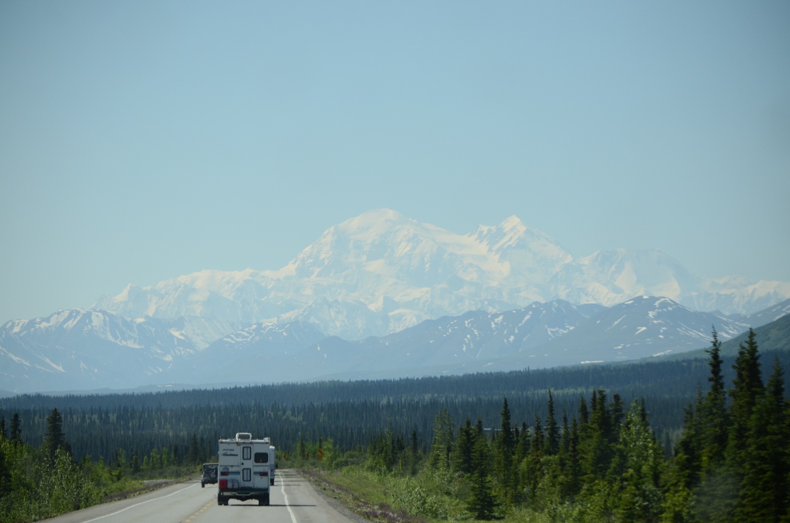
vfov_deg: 6.7
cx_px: 395
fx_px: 4434
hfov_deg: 10.2
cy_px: 262
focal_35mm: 202
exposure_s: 1/5000
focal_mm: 135
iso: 640
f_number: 4.8
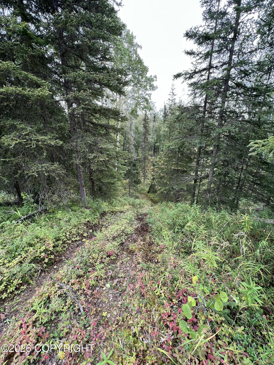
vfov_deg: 106.2
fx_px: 137
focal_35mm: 13
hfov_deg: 89.9
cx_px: 137
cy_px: 182
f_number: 1.8
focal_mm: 1.57
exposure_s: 1/122
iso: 32
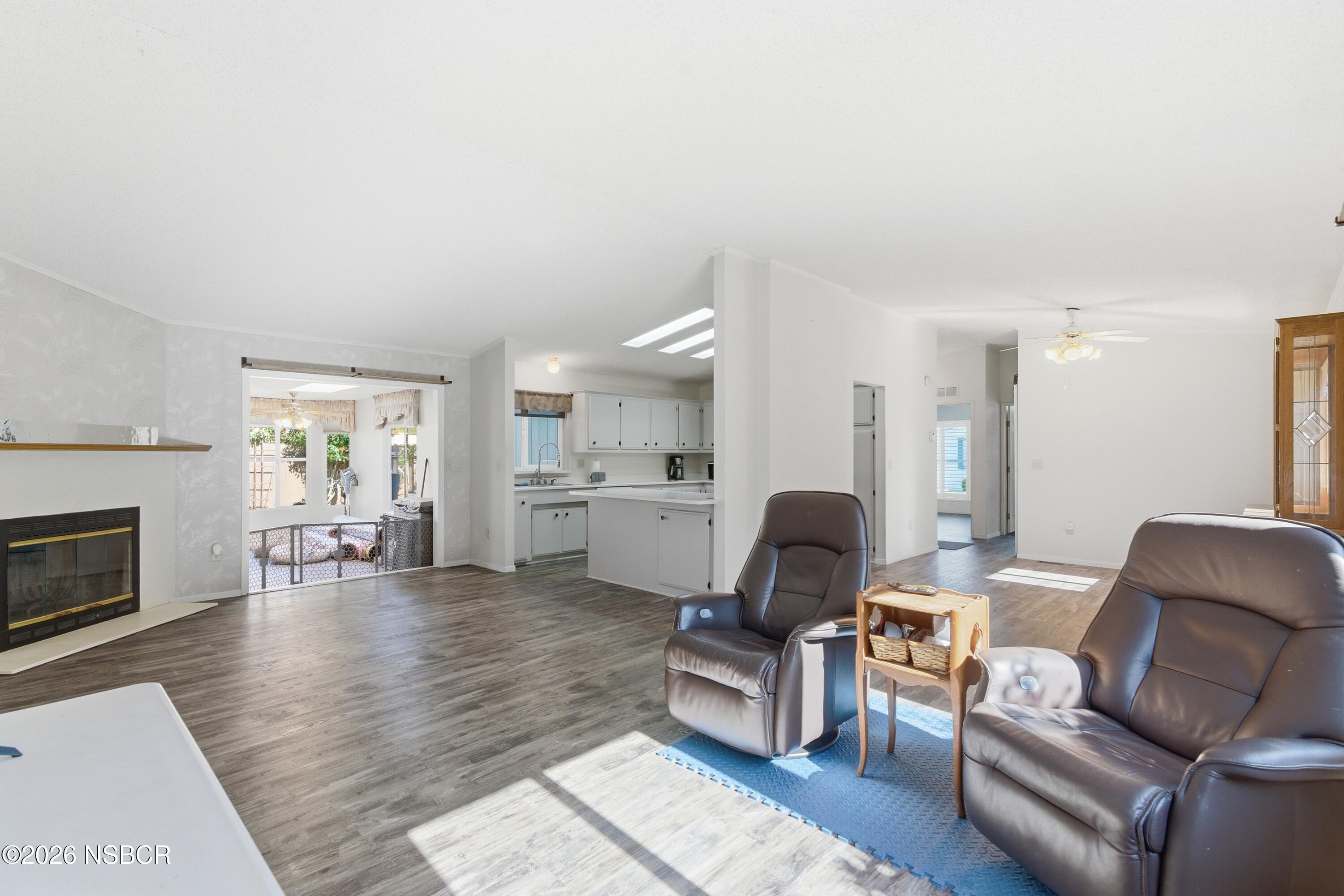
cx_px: 672
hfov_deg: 96.7
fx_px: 597
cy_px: 448
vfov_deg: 73.8
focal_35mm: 16
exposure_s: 1/500
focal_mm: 16
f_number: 8
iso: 1250
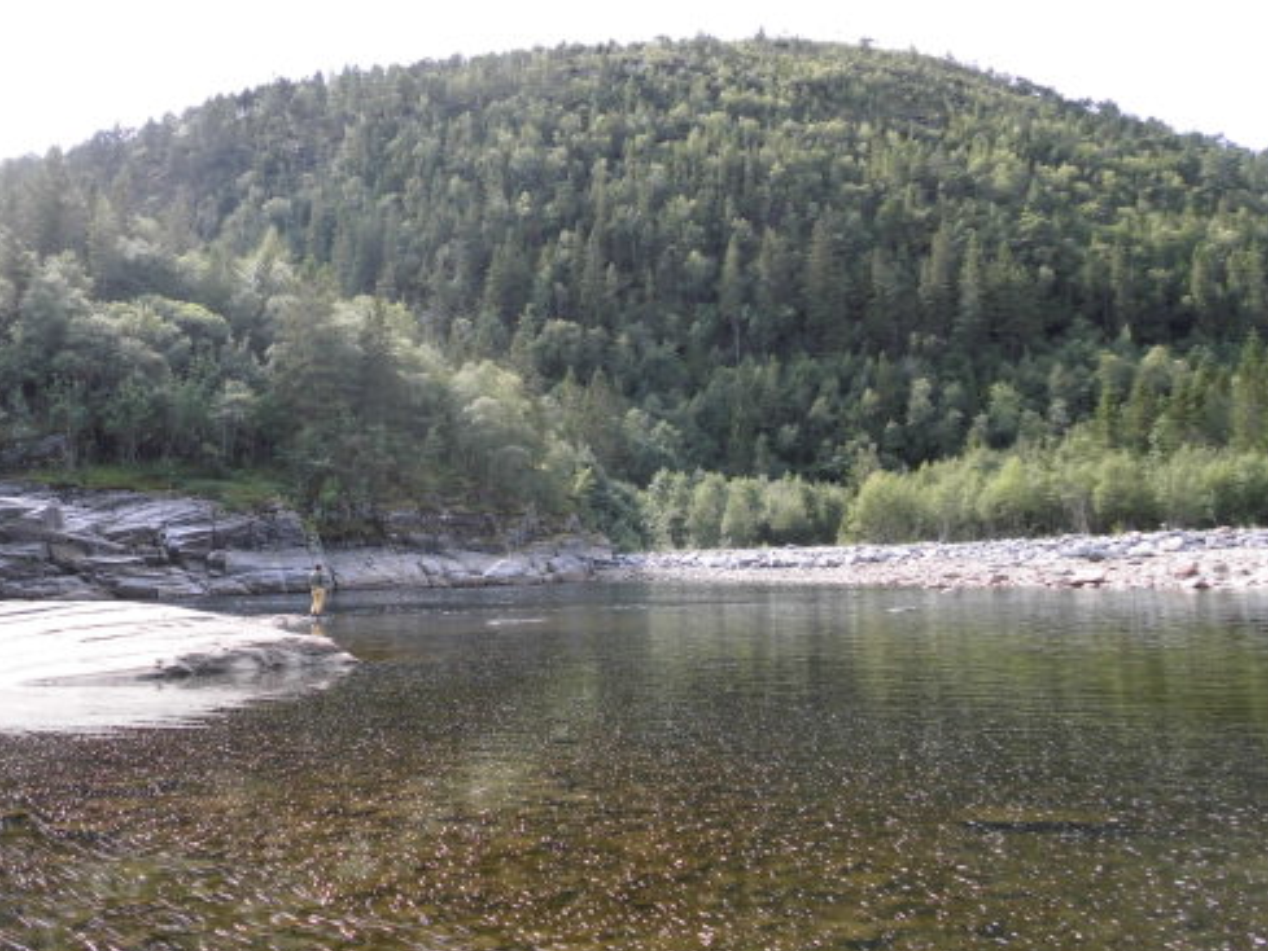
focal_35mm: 34
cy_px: 469
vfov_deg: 41.8
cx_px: 521
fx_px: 1246
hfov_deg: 53.6
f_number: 3.2
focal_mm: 4.6
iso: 64
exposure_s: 1/250
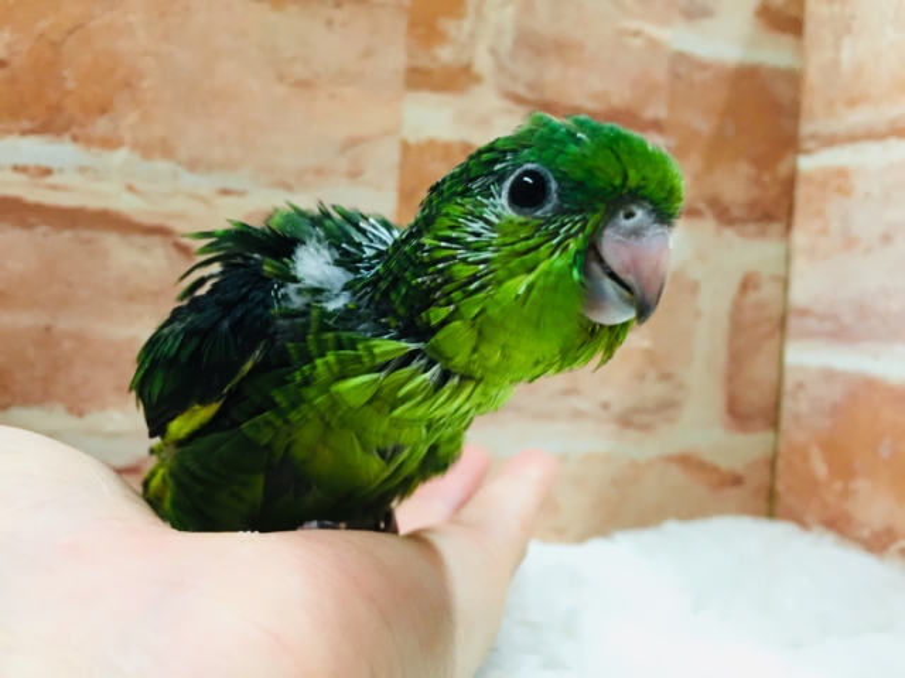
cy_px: 339
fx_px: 758
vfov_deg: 48.2
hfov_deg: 61.7
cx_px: 452
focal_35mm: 29
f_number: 2.2
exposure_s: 1/30
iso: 50
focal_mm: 4.15
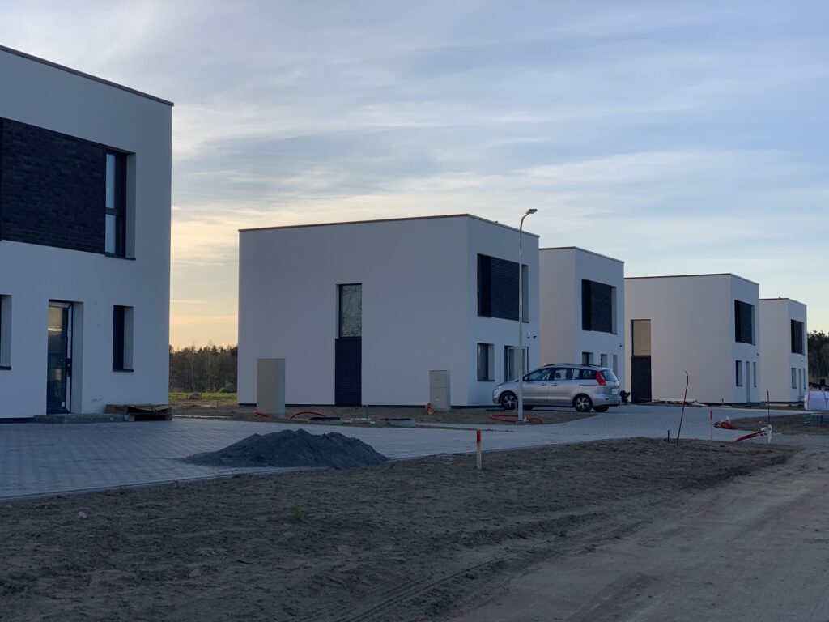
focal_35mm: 52
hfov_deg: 36.8
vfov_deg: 28.0
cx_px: 414
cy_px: 311
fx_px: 1245
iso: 16
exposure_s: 1/841
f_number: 2.4
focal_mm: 6
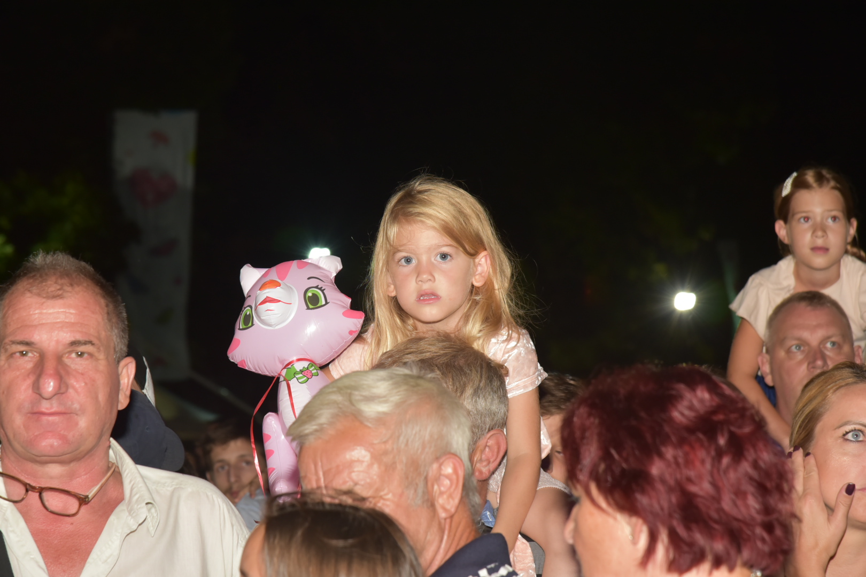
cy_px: 288
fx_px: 2886
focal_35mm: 120
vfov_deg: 11.4
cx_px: 433
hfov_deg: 17.1
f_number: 8
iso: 1600
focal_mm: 120
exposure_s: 1/60
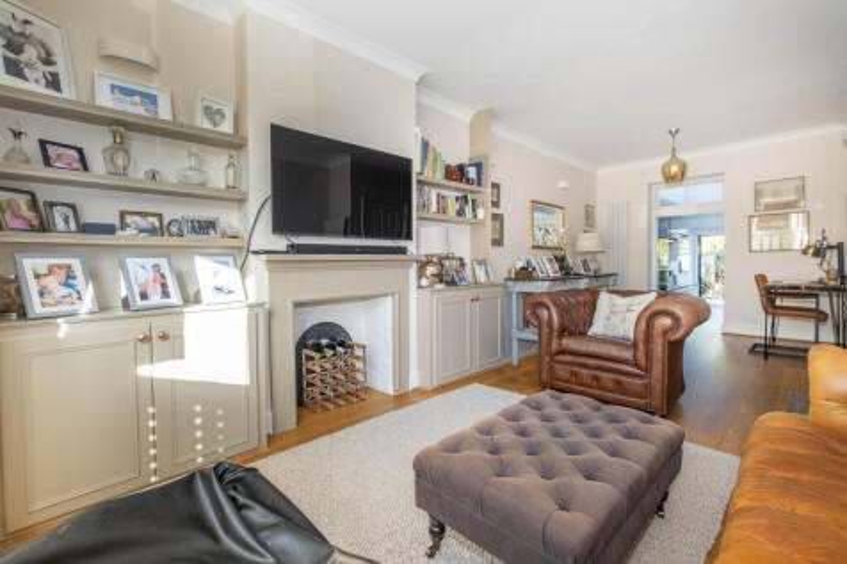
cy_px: 282
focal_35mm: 15
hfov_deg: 100.4
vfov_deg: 77.3
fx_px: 353
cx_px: 424
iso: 320
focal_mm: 10
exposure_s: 1/30
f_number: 6.4
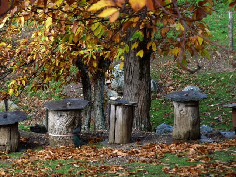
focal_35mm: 232
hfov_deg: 8.5
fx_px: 1582
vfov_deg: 6.4
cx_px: 118
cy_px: 88
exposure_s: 1/60
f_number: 3.7
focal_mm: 41.2
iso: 125
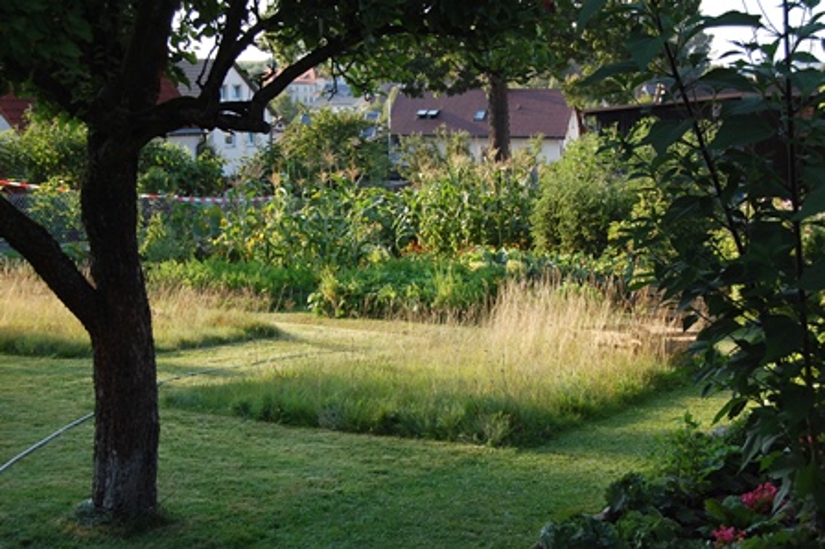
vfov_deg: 23.7
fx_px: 1305
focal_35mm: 57
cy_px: 274
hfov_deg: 35.1
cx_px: 412
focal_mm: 38
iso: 200
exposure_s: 1/160
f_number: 7.1
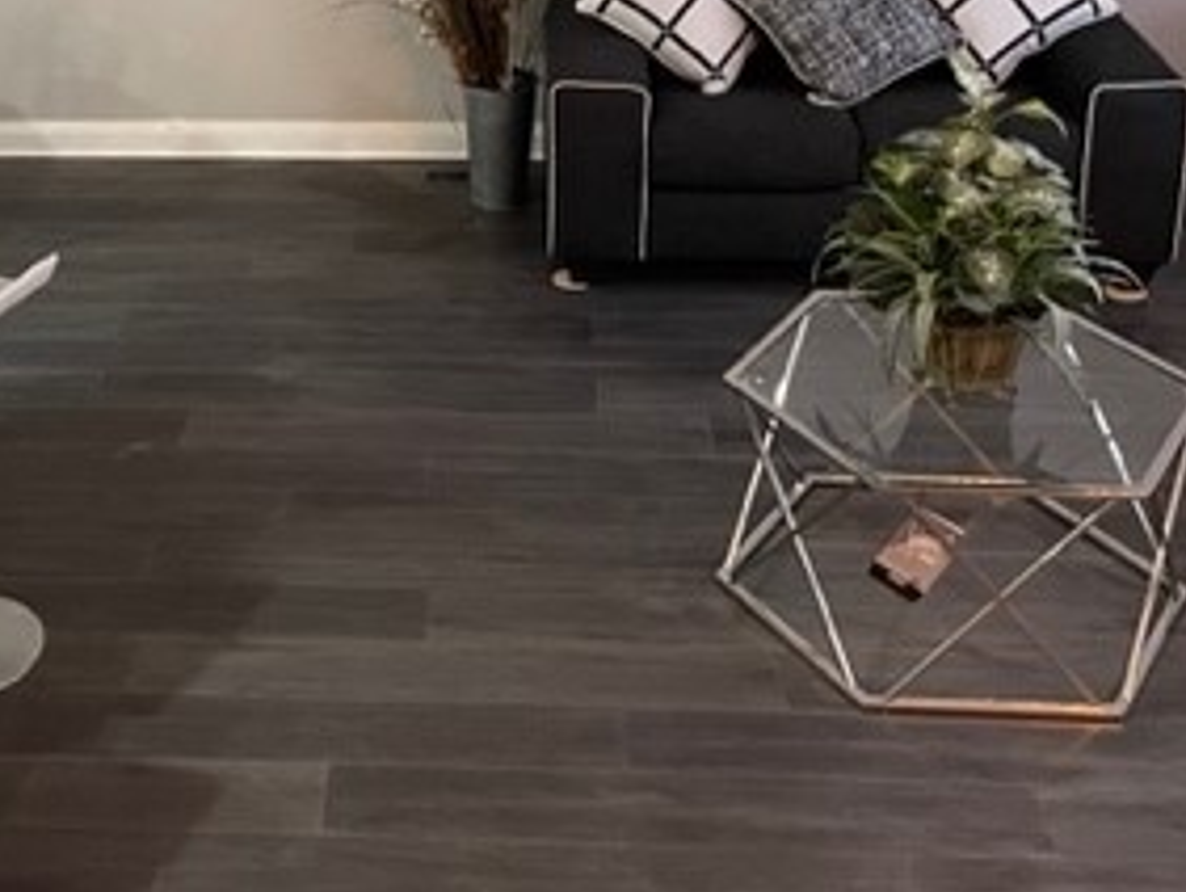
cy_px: 29
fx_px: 2023
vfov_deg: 23.9
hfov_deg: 32.4
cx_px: 387
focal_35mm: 59
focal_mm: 4.2
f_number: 1.6
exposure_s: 1/60
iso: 320
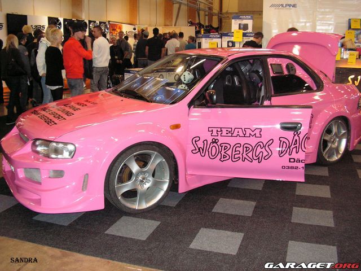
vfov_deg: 39.7
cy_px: 136
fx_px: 375
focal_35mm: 36
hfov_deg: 51.4
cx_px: 180
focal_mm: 6
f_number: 3.2
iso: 160
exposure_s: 1/40
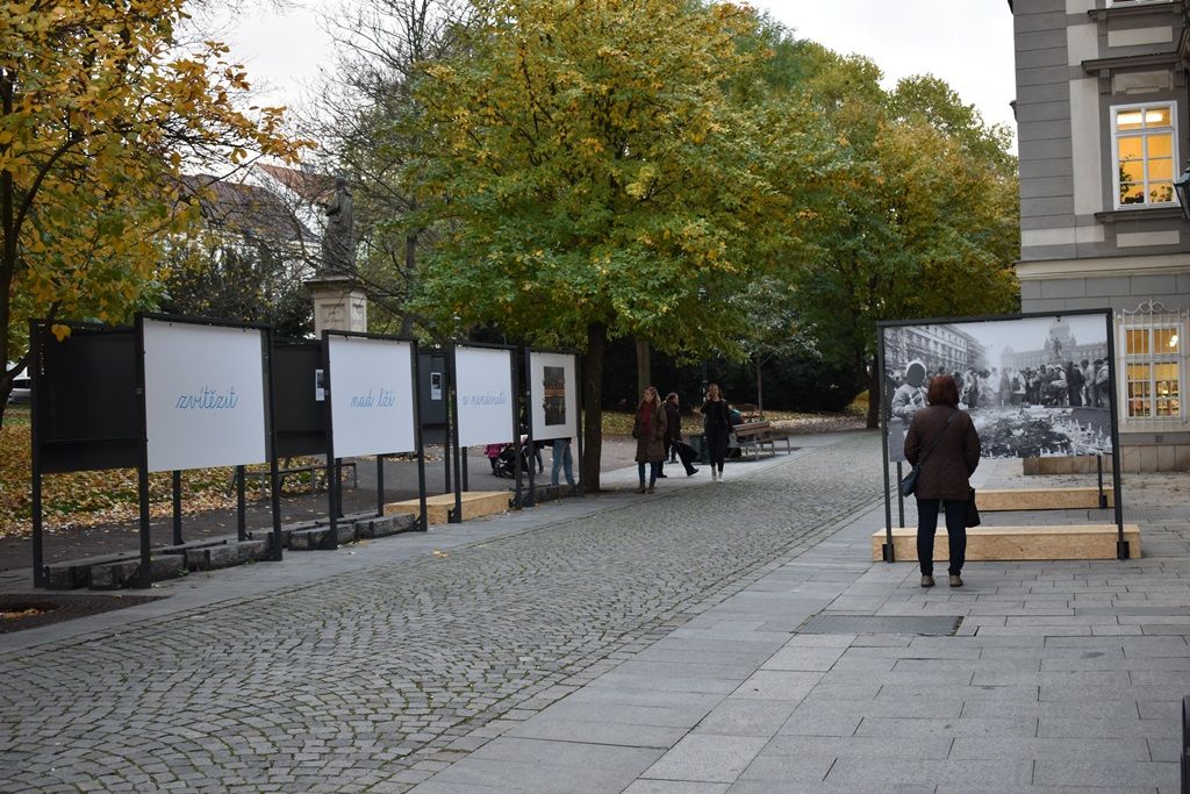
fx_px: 1388
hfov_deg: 46.4
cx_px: 595
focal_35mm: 42
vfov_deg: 31.9
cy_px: 397
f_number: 4.2
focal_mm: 28
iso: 450
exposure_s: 1/50
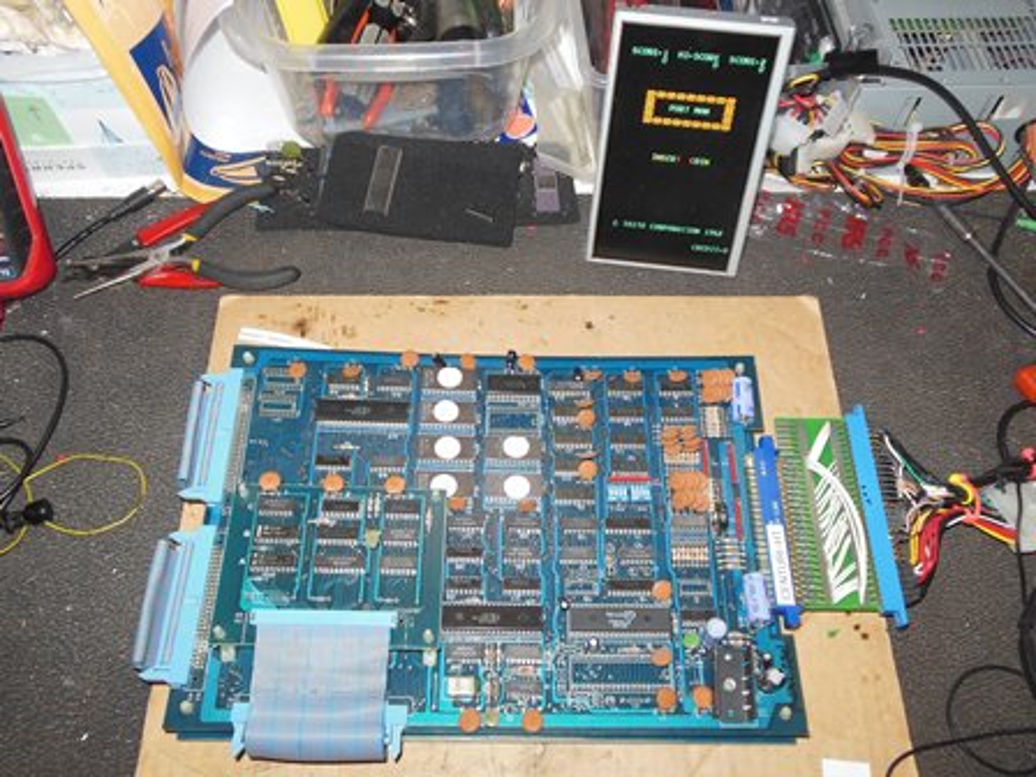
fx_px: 868
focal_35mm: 29
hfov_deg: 61.7
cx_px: 518
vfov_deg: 48.2
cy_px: 388
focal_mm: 5.2
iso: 200
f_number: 3.3
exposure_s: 1/25
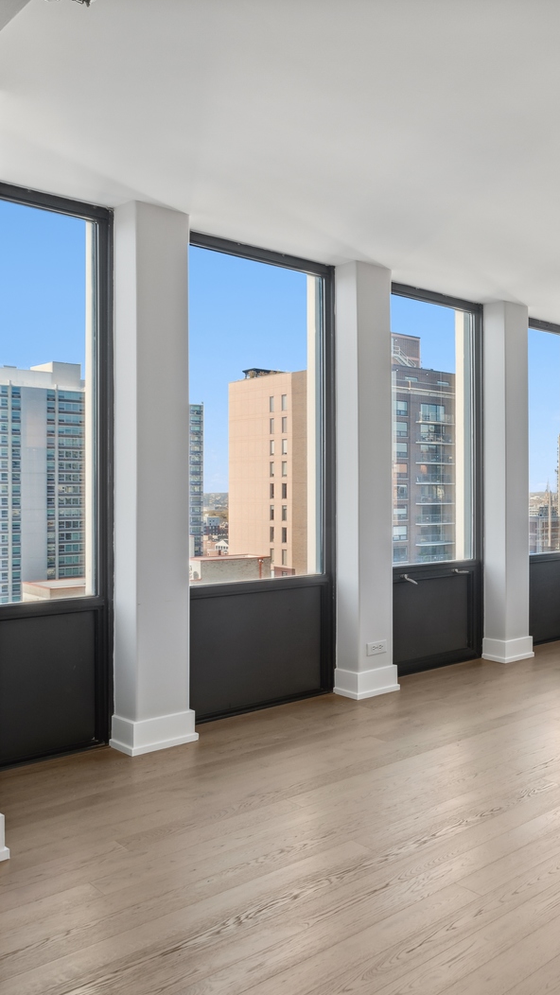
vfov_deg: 66.1
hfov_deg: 31.0
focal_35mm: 29
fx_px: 765
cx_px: 735
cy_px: 508
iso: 100
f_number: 8
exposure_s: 1
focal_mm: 18
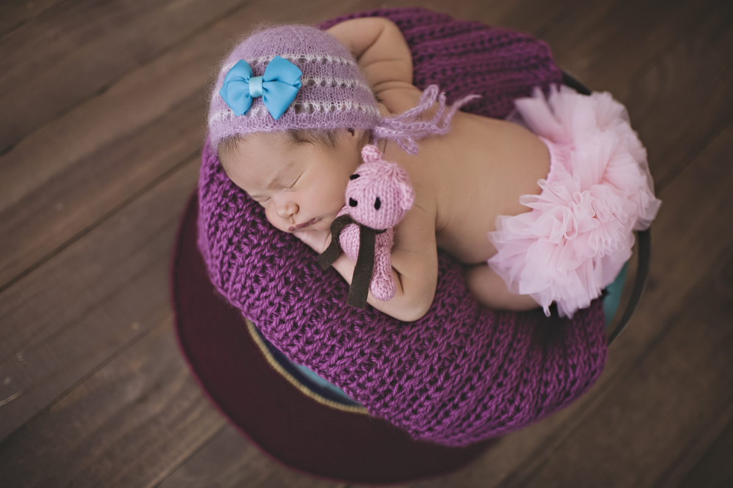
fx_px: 712
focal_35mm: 35
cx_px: 366
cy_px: 244
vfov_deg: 37.8
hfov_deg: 54.5
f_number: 2
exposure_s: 1/250
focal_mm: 35
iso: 200
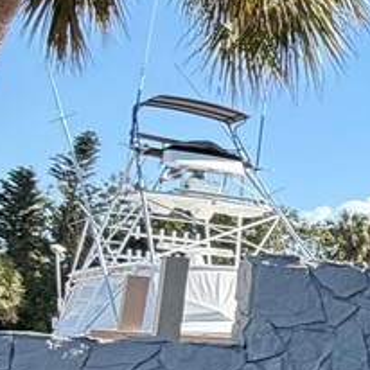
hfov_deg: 11.5
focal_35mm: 96
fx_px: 1161
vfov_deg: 18.1
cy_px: 221
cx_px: 1079
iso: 40
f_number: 2.2
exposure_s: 1/559
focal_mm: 2.22
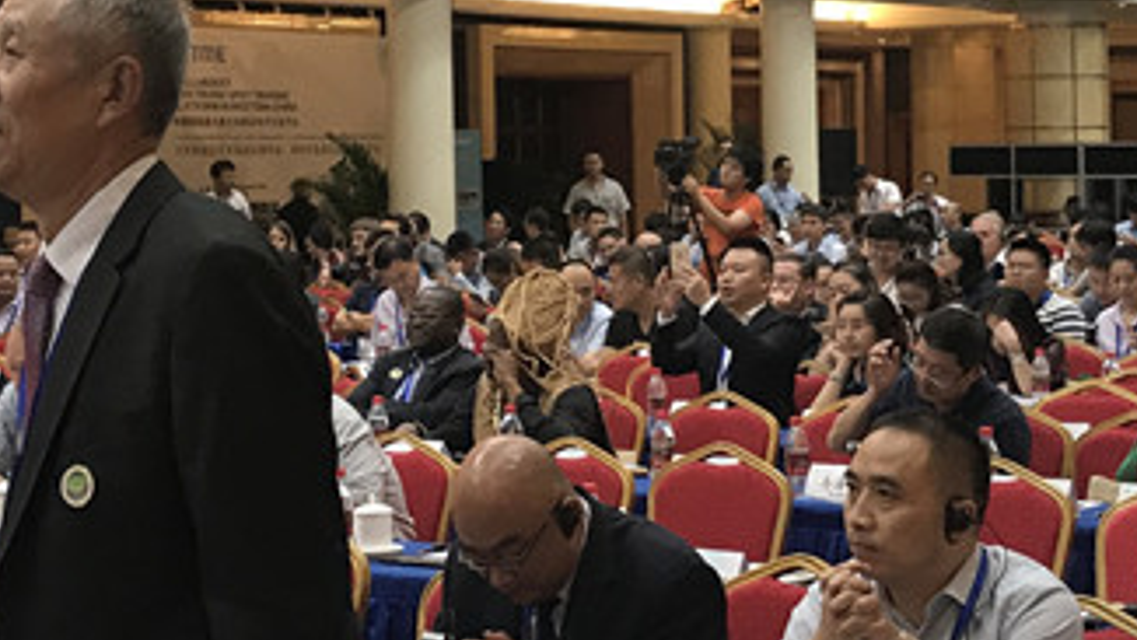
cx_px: 528
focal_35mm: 94
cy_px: 133
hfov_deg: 22.7
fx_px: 2835
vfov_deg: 12.8
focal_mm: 3.99
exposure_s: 1/33
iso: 40
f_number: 1.8
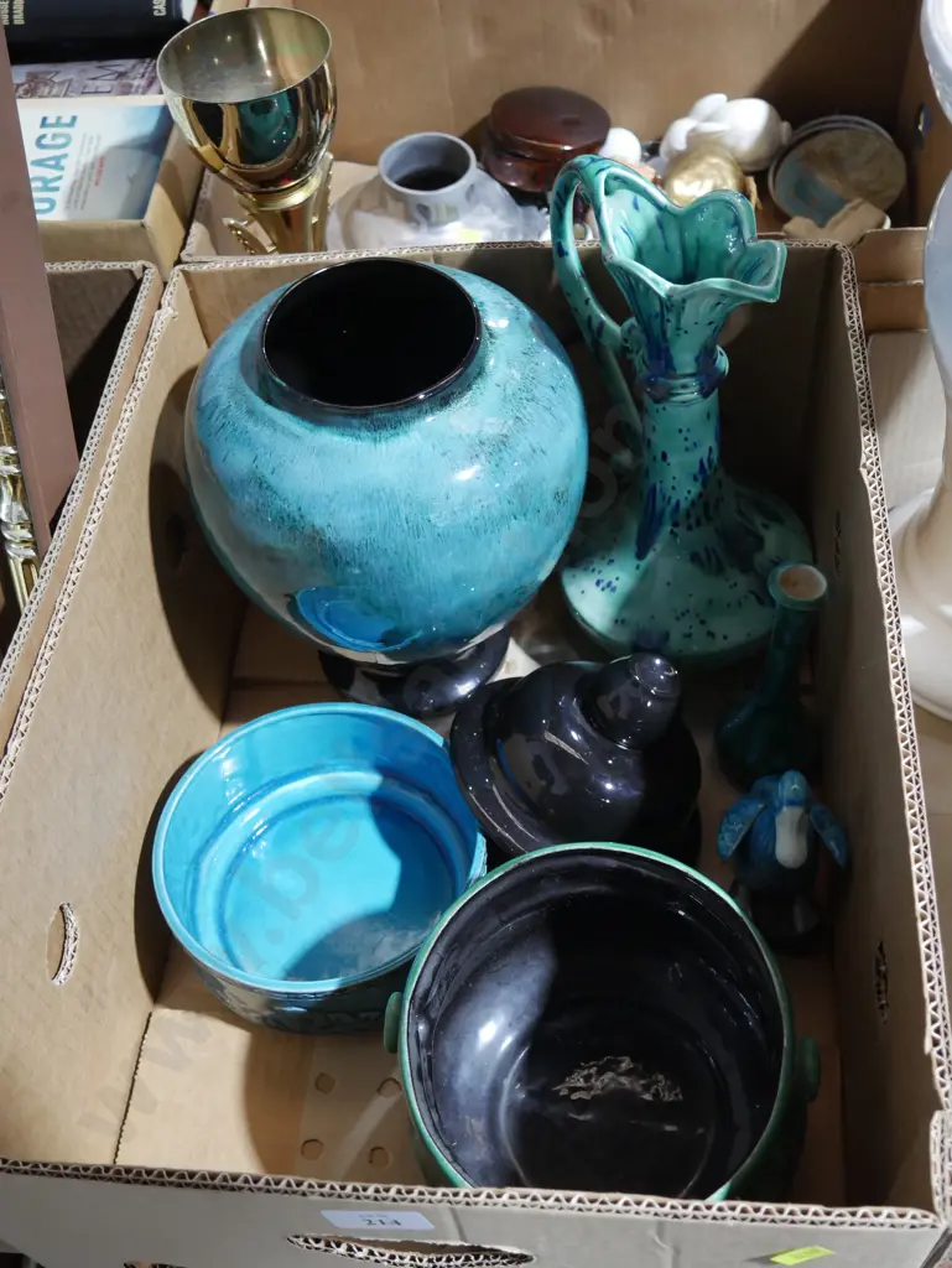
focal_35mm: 36
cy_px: 634
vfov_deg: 51.3
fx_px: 1319
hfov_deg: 39.7
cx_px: 476
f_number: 4
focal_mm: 18
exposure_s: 1/60
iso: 1250
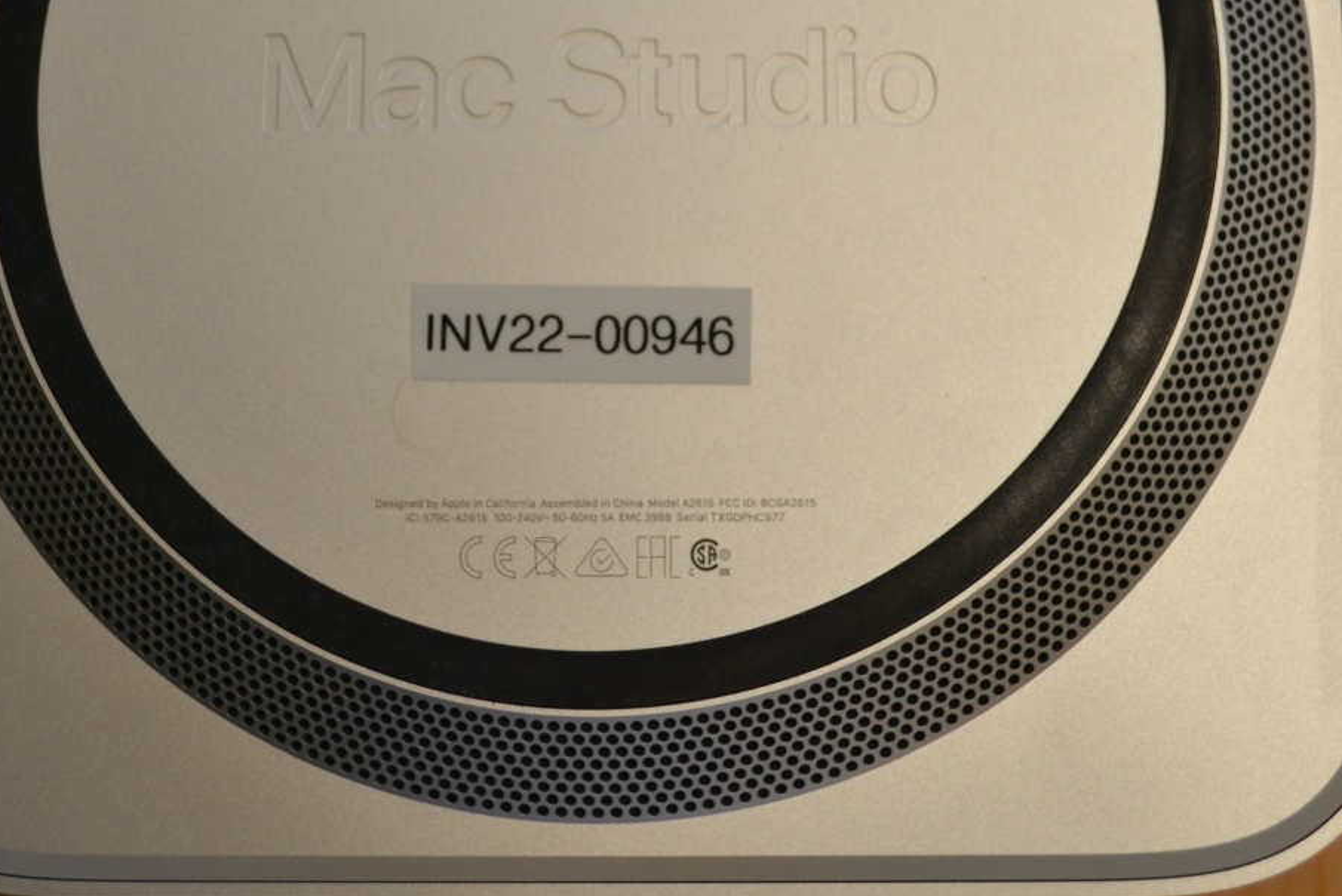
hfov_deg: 26.3
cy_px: 159
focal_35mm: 77
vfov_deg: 17.6
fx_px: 2867
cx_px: 678
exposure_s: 1/80
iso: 400
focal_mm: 29
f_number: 4.5
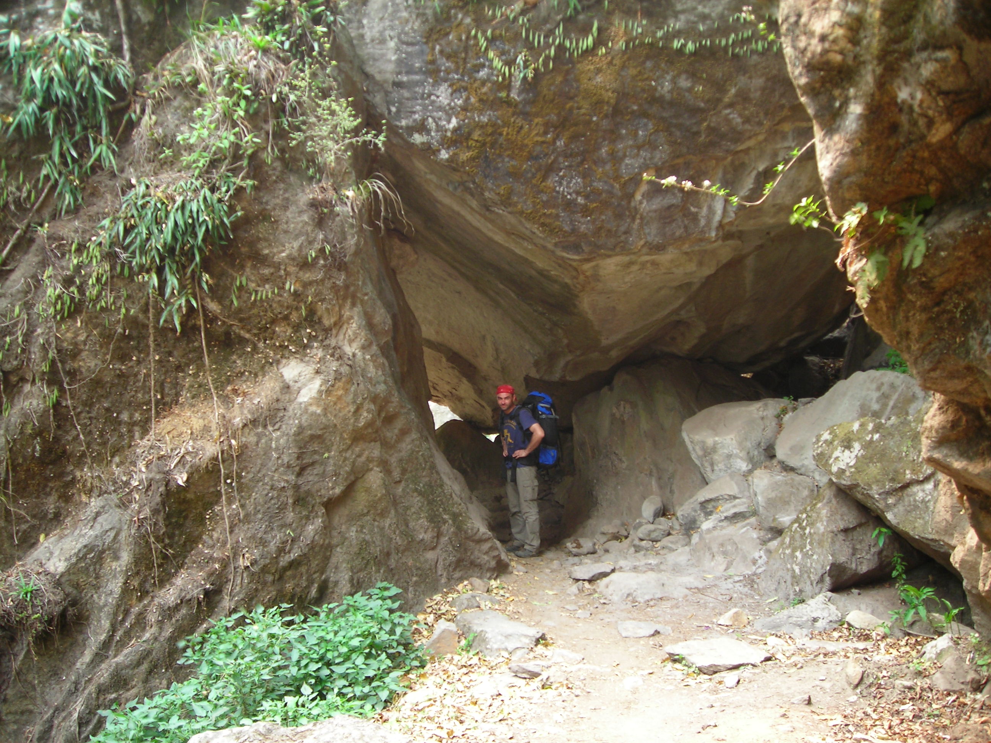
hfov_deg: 49.0
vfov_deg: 37.7
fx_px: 1088
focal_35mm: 38
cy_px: 372
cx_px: 496
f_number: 3.2
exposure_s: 1/15.2
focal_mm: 6.3
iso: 50
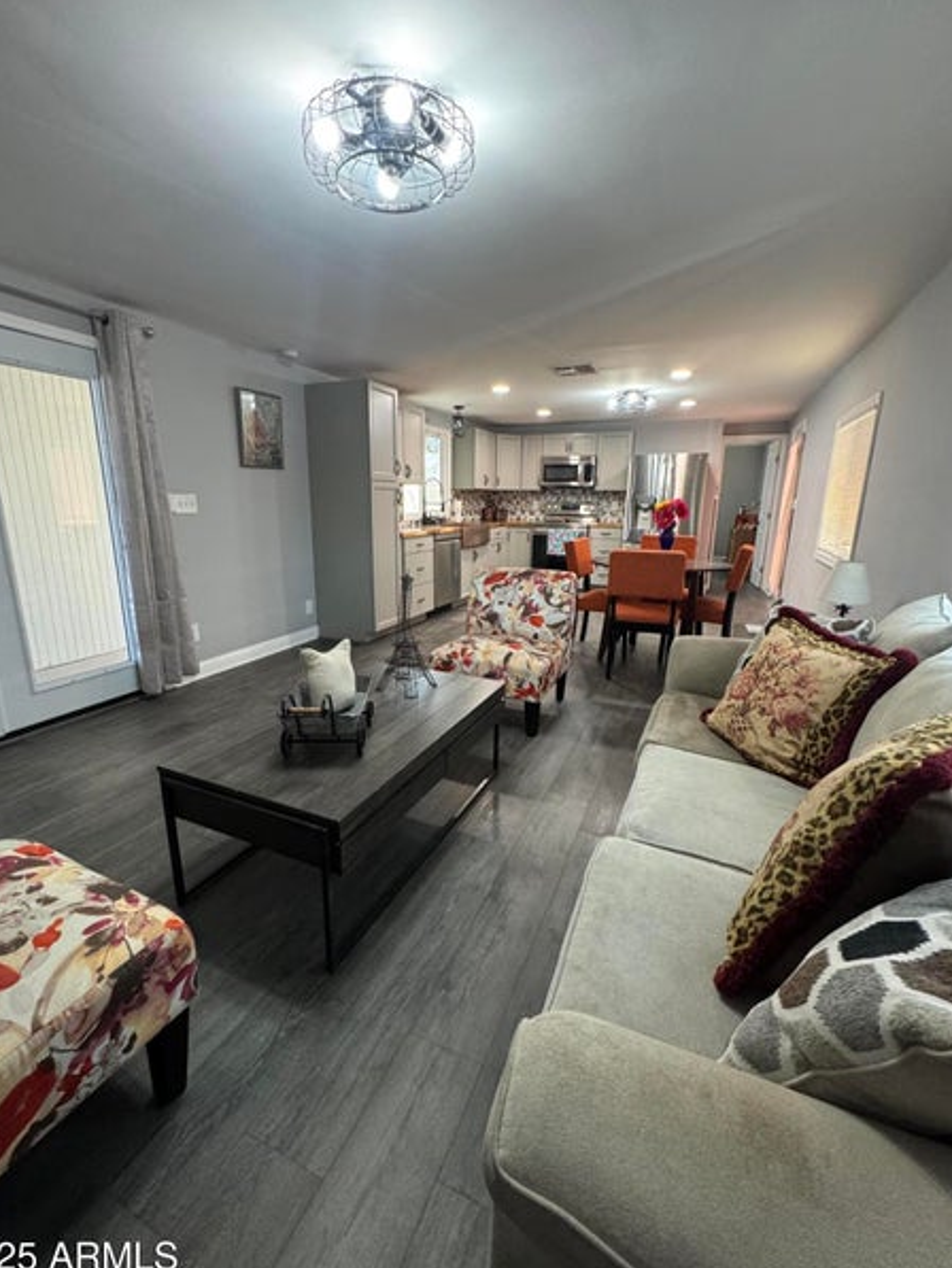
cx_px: 459
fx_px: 550
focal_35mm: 15
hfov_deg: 81.7
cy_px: 639
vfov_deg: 98.2
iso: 500
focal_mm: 2.22
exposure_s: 1/60
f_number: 2.2
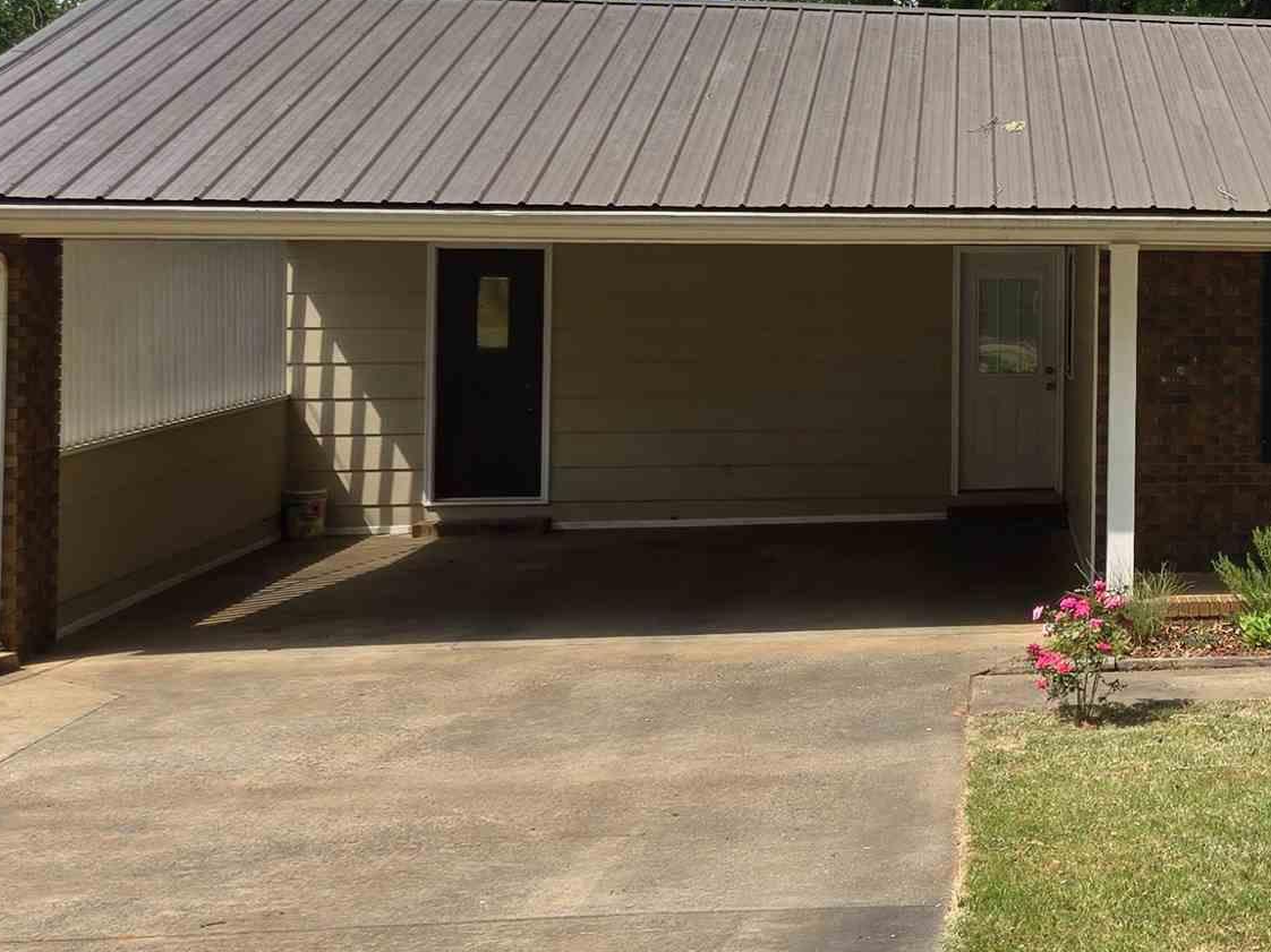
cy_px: 282
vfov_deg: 23.1
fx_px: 2313
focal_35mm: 63
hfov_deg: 27.5
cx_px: 1477
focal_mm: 5.4
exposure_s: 1/1173
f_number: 1.8
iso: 25
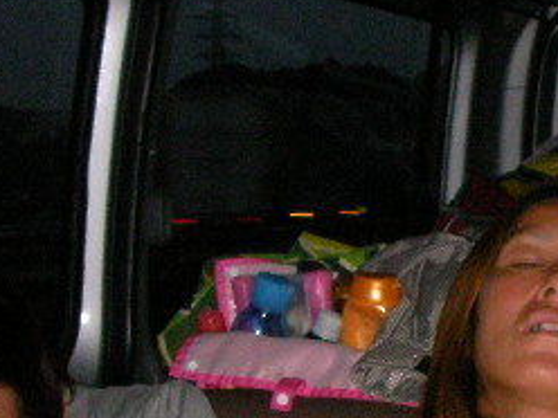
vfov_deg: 15.0
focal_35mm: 98
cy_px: 346
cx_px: 596
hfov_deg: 19.3
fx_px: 1580
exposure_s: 1/30
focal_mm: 6.3
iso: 400
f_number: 5.6
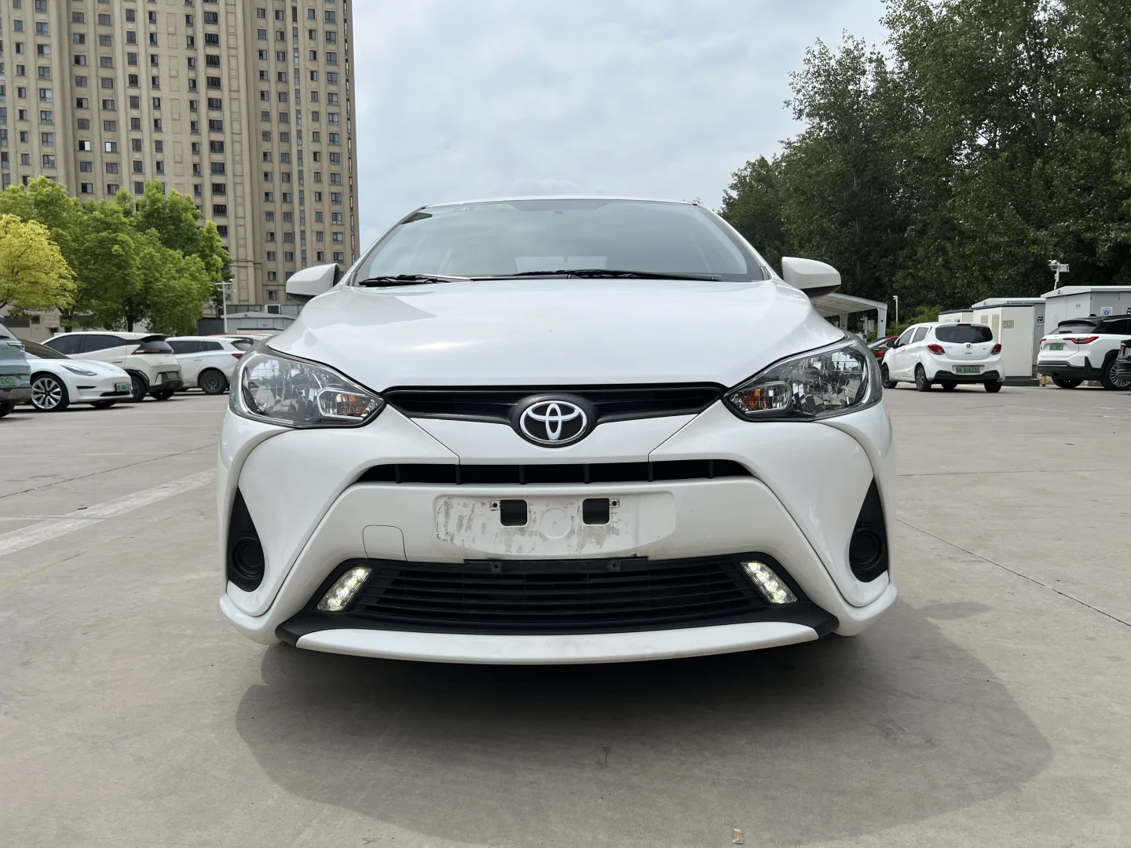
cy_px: 424
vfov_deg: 53.1
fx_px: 849
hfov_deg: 67.3
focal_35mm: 26
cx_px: 566
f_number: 1.5
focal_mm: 5.7
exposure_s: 1/7463
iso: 50
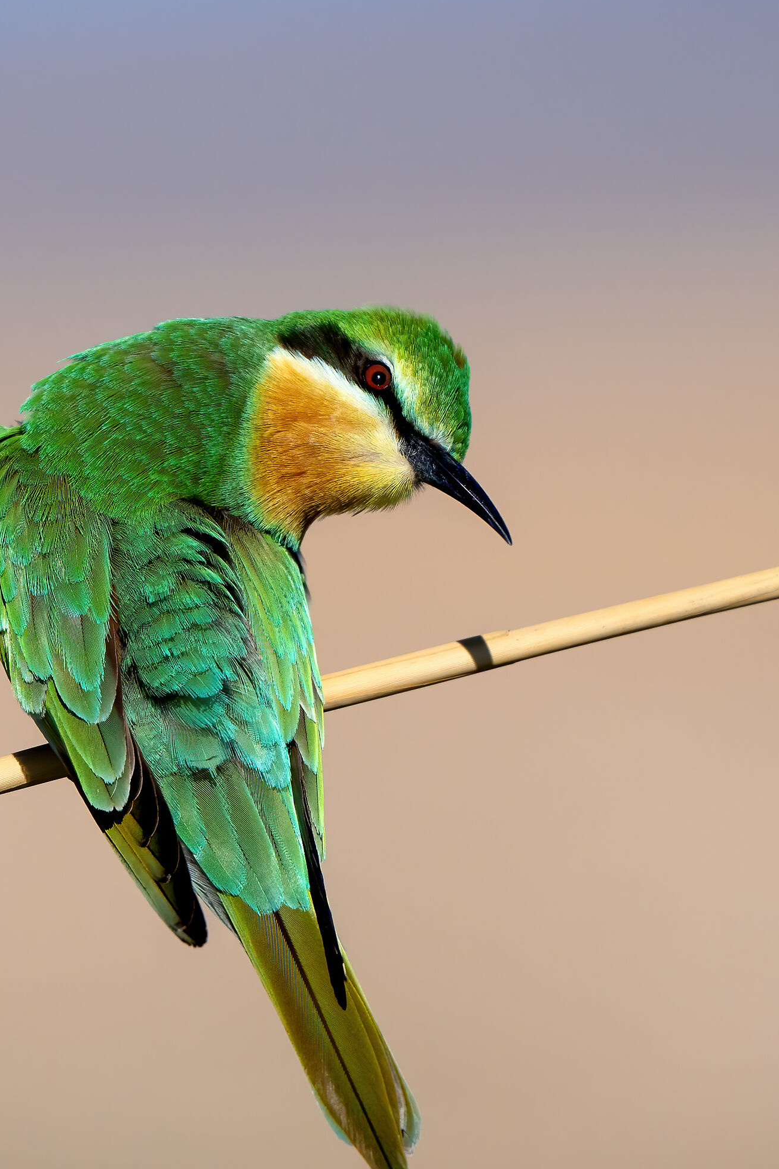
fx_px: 23896
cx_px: 324
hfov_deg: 1.9
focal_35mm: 736
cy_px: 682
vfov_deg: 2.8
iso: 560
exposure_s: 1/3200
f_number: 8
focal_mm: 600
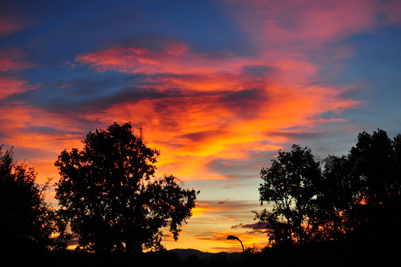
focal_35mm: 70
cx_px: 200
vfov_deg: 19.4
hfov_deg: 28.9
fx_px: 779
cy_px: 134
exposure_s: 1/80
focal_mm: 70
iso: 400
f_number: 4.5
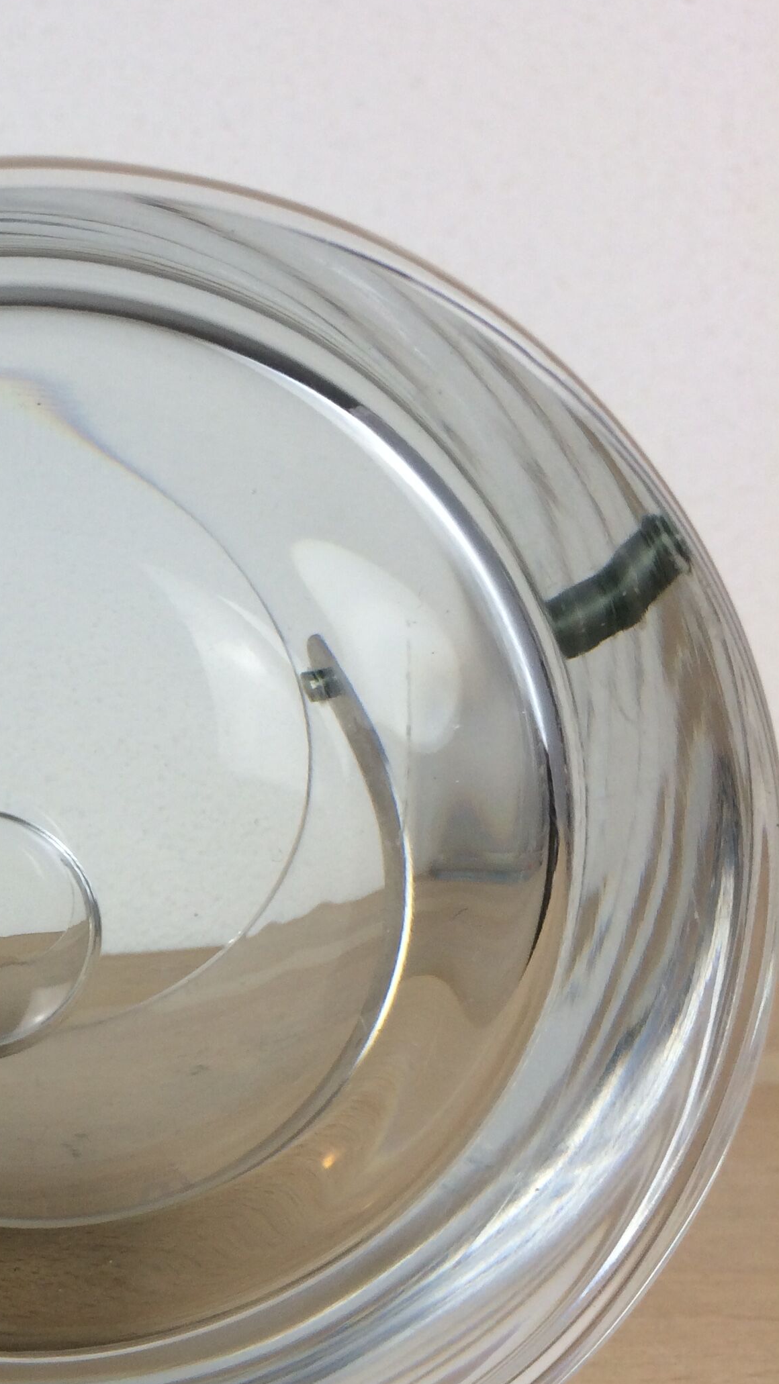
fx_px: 1836
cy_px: 828
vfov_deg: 41.1
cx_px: -36
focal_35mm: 50
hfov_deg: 22.8
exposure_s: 1/100
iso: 40
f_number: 2.2
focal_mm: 4.15
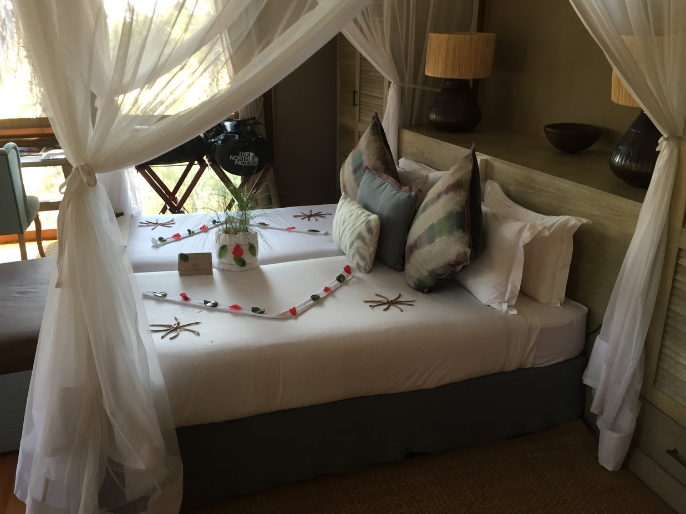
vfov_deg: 46.8
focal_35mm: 30
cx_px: 339
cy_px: 249
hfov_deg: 60.0
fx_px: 595
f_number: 2.2
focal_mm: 4.15
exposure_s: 1/33
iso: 100
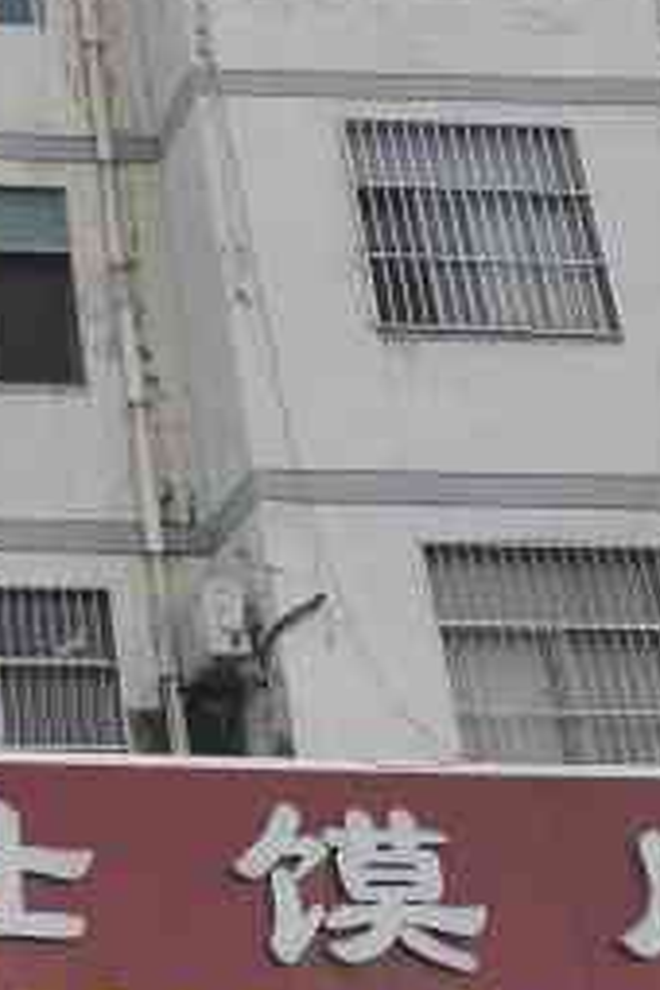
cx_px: -314
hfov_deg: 16.3
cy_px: 309
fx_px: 2117
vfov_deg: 26.1
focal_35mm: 77
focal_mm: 5.58
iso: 50
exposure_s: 1/2000
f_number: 1.8
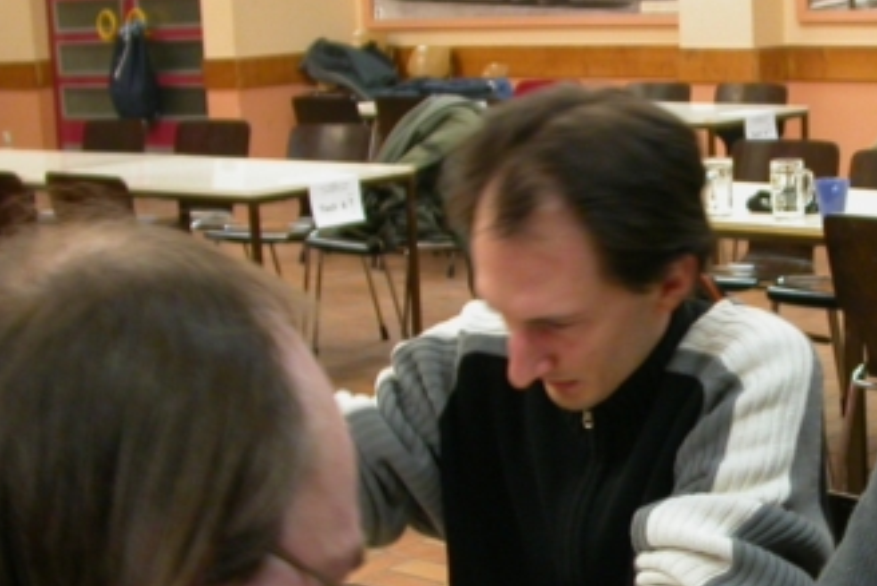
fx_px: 1877
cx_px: 818
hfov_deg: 25.4
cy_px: 436
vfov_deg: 17.6
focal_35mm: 77
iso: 100
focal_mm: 7.85
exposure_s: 1/10.1
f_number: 2.6
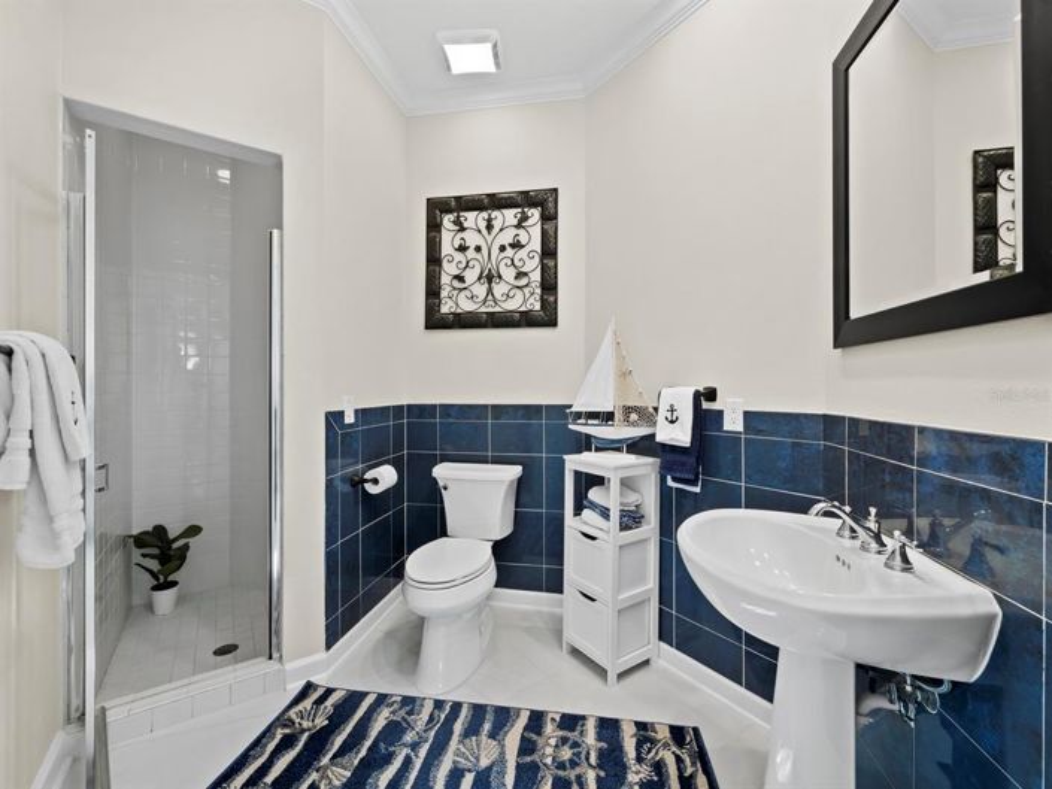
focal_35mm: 14
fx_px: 426
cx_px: 526
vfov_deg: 85.7
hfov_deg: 102.1
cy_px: 394
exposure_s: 1/4
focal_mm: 7
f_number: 11
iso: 250
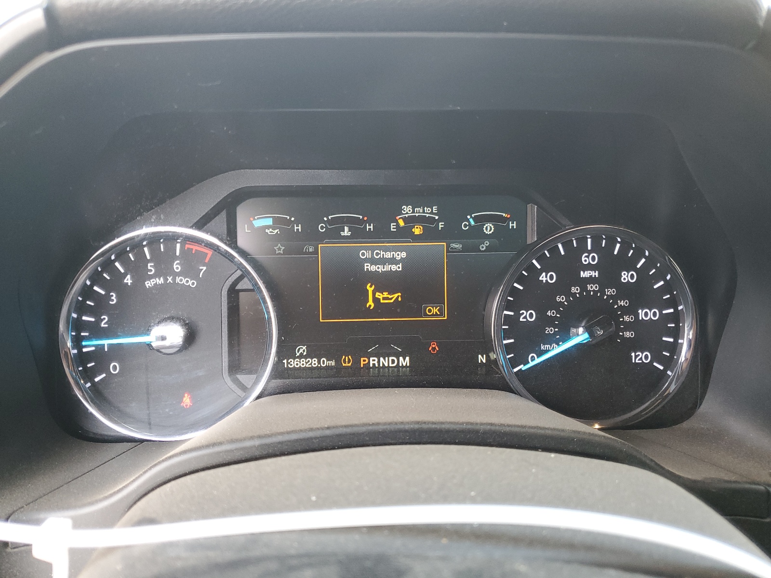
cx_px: 386
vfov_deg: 53.1
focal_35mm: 26
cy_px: 289
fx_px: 579
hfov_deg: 67.3
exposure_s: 1/60.2
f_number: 1.5
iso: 101
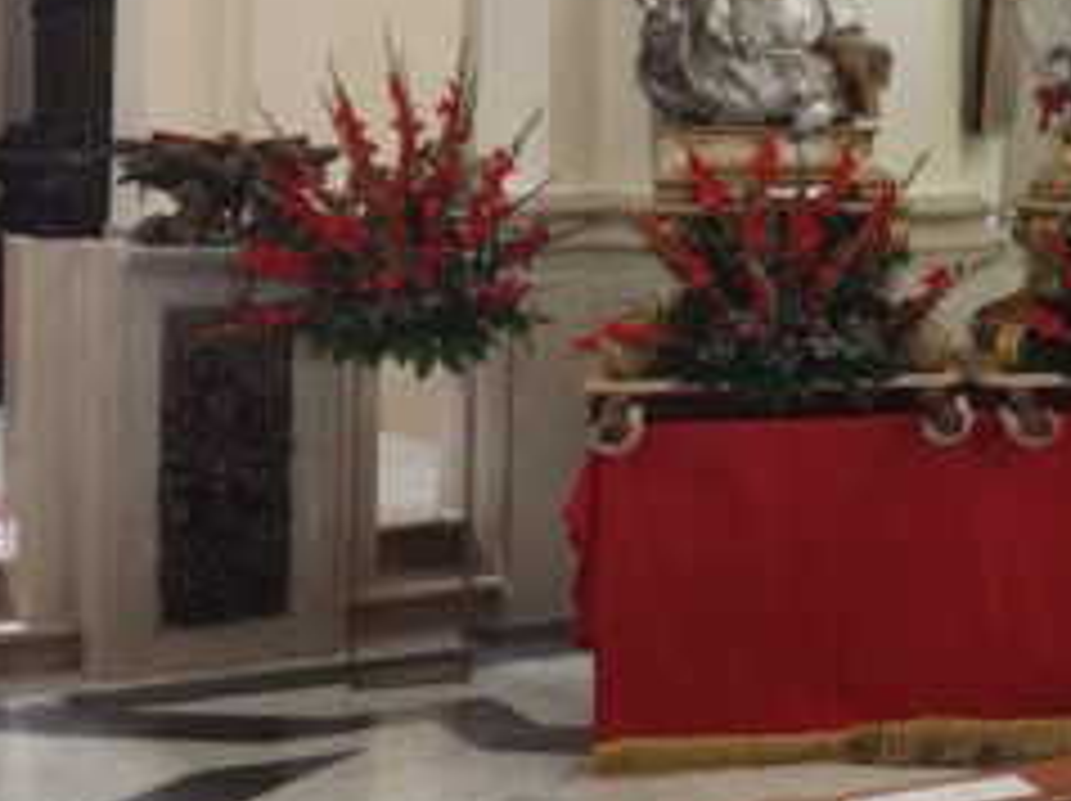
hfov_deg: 21.5
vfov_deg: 17.7
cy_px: 99
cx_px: 1395
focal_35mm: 82
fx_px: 2534
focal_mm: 4.27
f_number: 1.8
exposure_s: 1/30
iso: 369
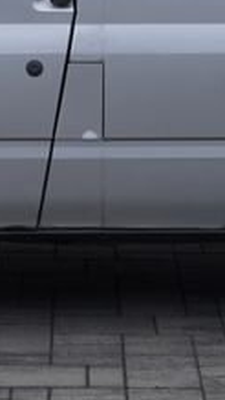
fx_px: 1922
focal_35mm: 181
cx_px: 170
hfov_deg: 6.7
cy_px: -101
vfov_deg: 11.6
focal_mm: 37
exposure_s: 1/250
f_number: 7.1
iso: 100
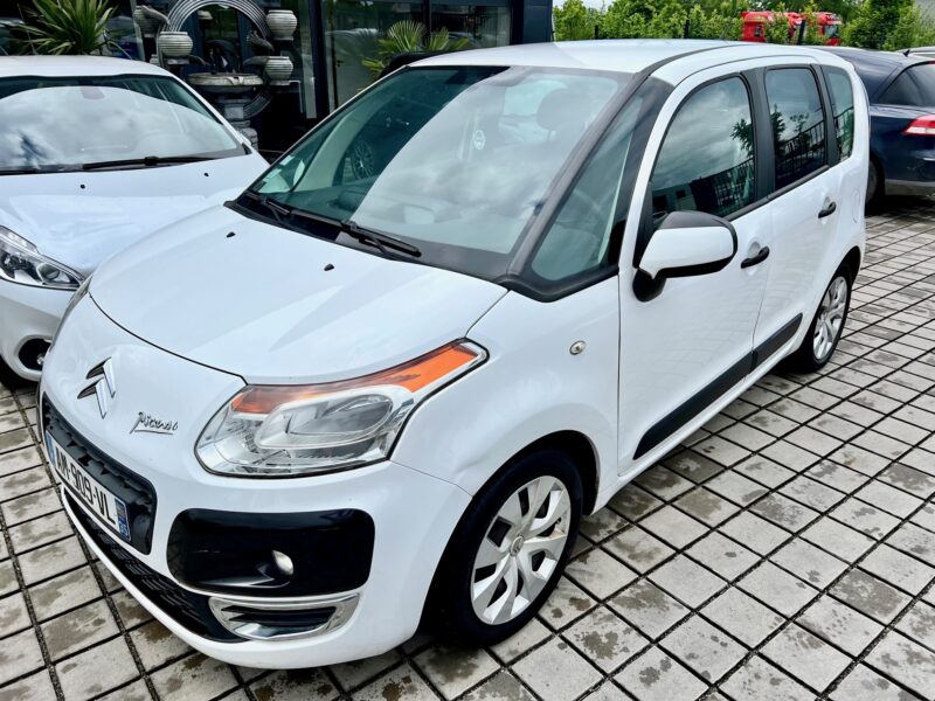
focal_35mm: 26
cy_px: 350
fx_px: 702
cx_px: 468
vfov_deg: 53.1
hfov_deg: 67.3
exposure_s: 1/3831
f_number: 1.5
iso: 50
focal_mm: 5.7
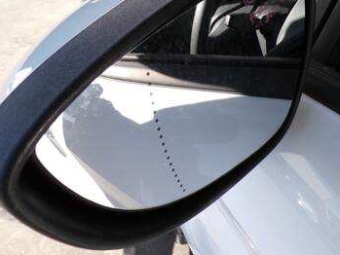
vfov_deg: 42.9
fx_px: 324
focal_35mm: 33
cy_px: 111
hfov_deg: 54.5
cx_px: 220
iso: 100
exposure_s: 1/125
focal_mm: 4.3
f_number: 5.8
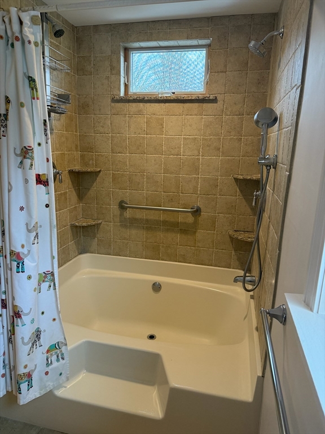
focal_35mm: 24
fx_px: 300
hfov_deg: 56.8
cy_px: 217
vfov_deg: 71.6
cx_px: 162
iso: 250
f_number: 1.78
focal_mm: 6.76
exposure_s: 1/60
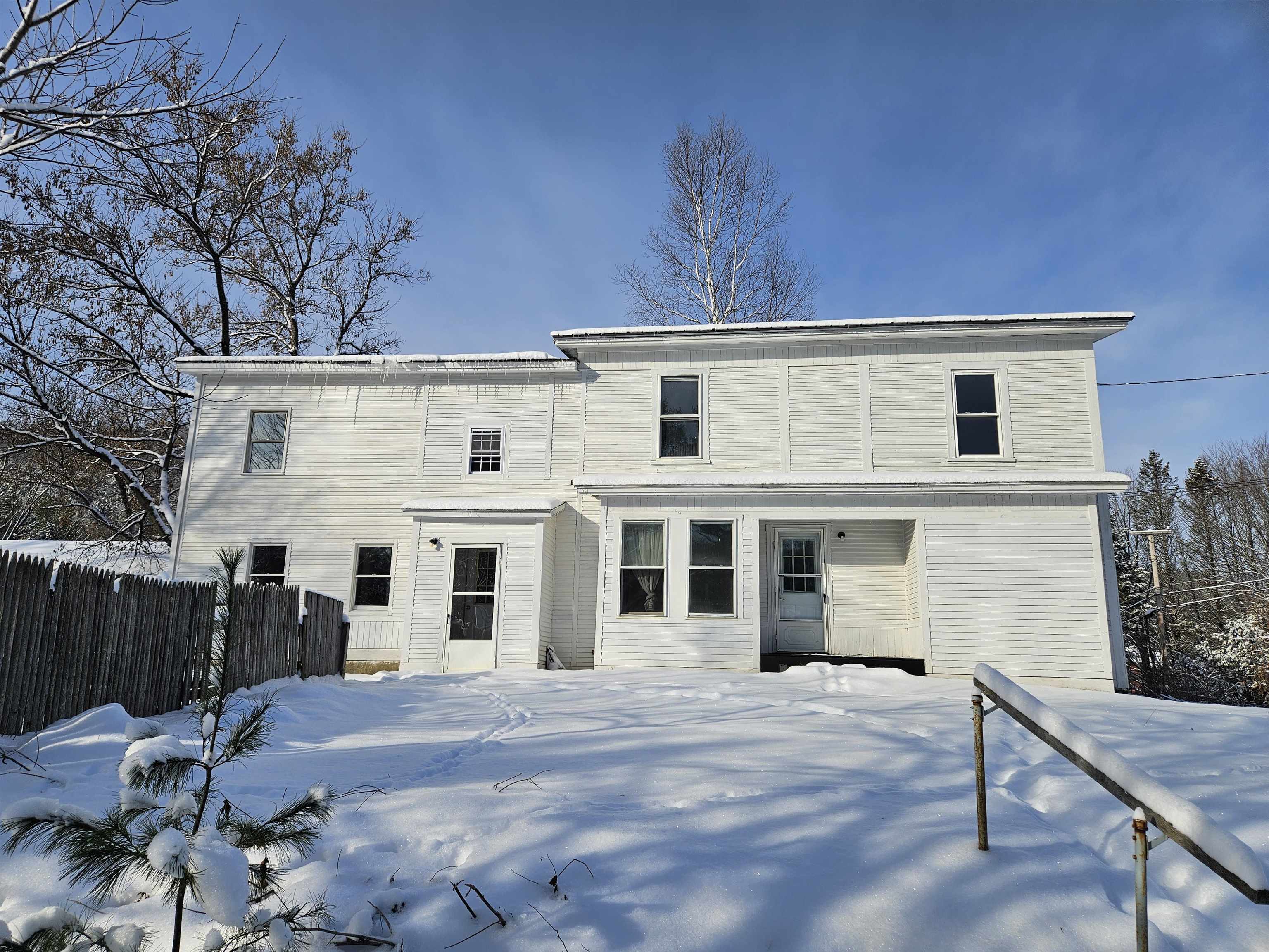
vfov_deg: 58.9
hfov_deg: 73.9
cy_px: 476
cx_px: 634
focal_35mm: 23
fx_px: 843
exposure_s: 1/2835
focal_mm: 5.4
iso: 25
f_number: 1.8
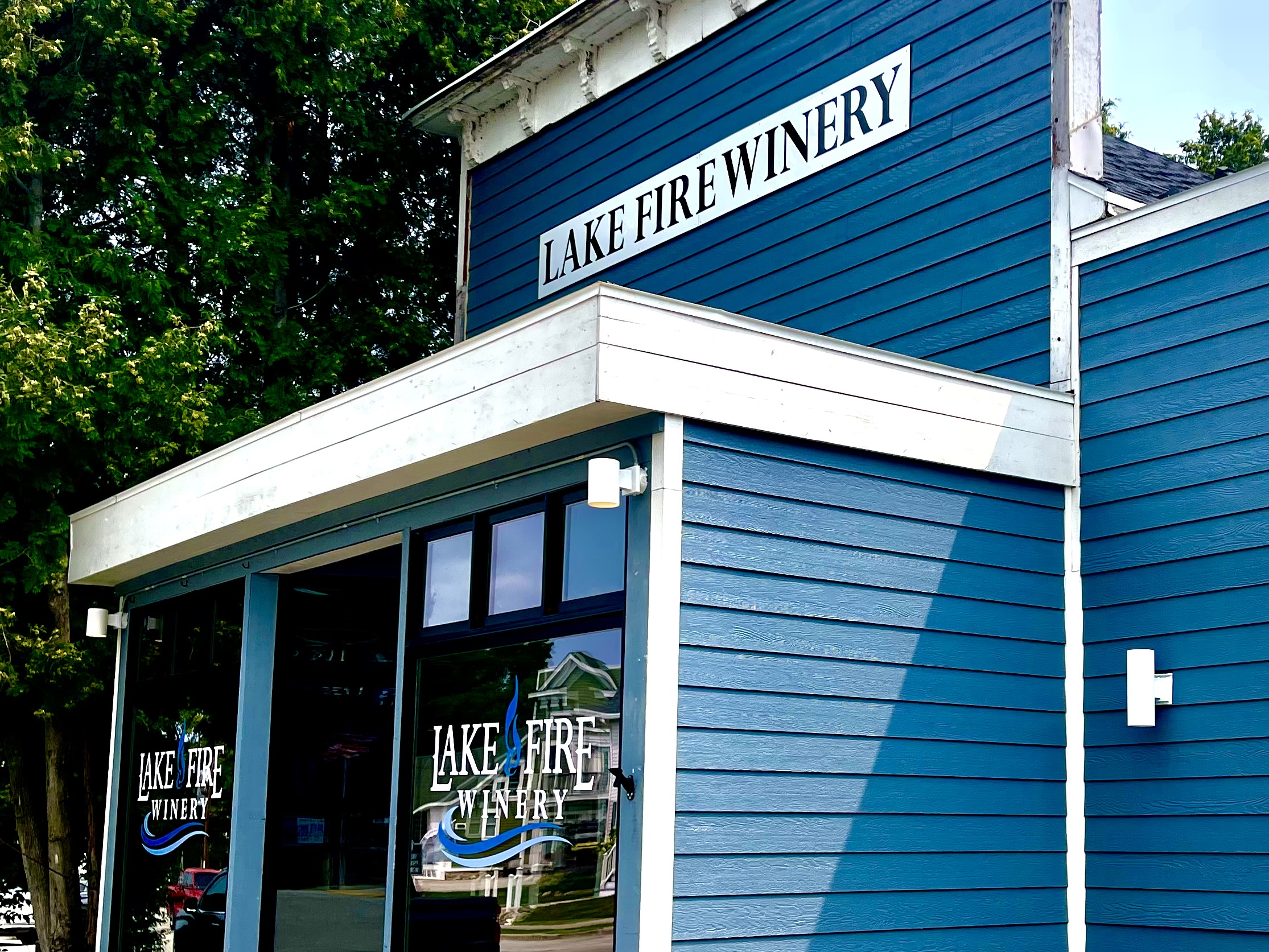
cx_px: 906
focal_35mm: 47
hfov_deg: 39.6
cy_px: 600
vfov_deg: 30.7
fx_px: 1723
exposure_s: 1/2247
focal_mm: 5.1
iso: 32
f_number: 1.6
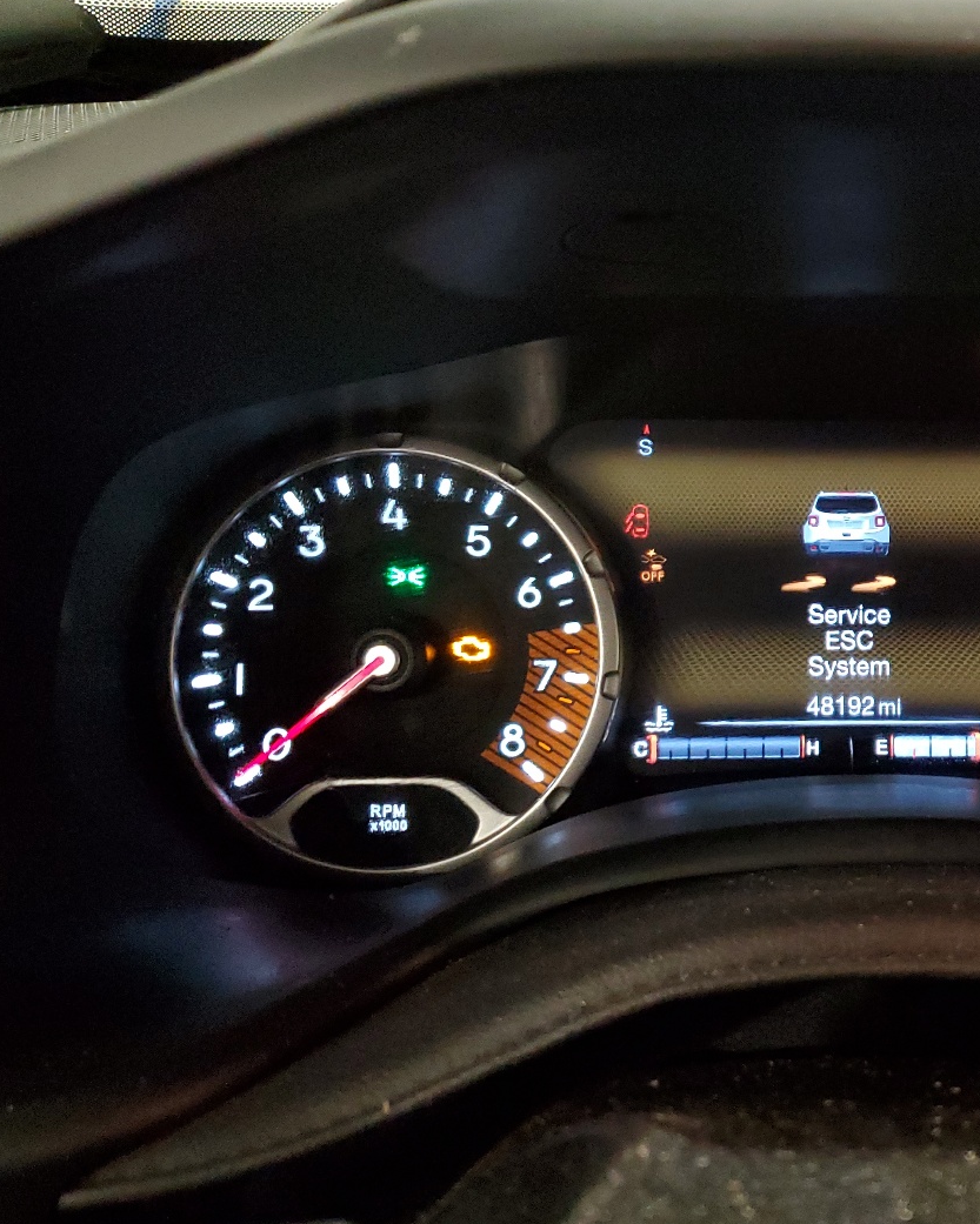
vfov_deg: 46.8
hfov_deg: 36.0
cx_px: 873
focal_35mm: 39
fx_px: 1414
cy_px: 597
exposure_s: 1/17
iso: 461
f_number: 1.5
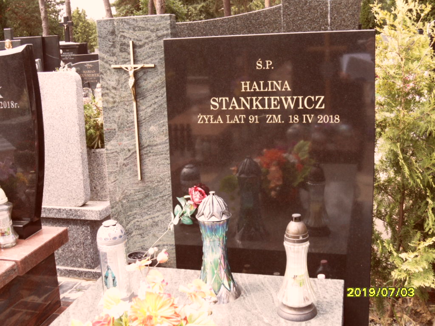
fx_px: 503
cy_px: 163
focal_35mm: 40
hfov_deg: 46.8
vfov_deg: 36.0
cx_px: 218
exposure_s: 1/125
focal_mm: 6.5
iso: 80
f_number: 3.6
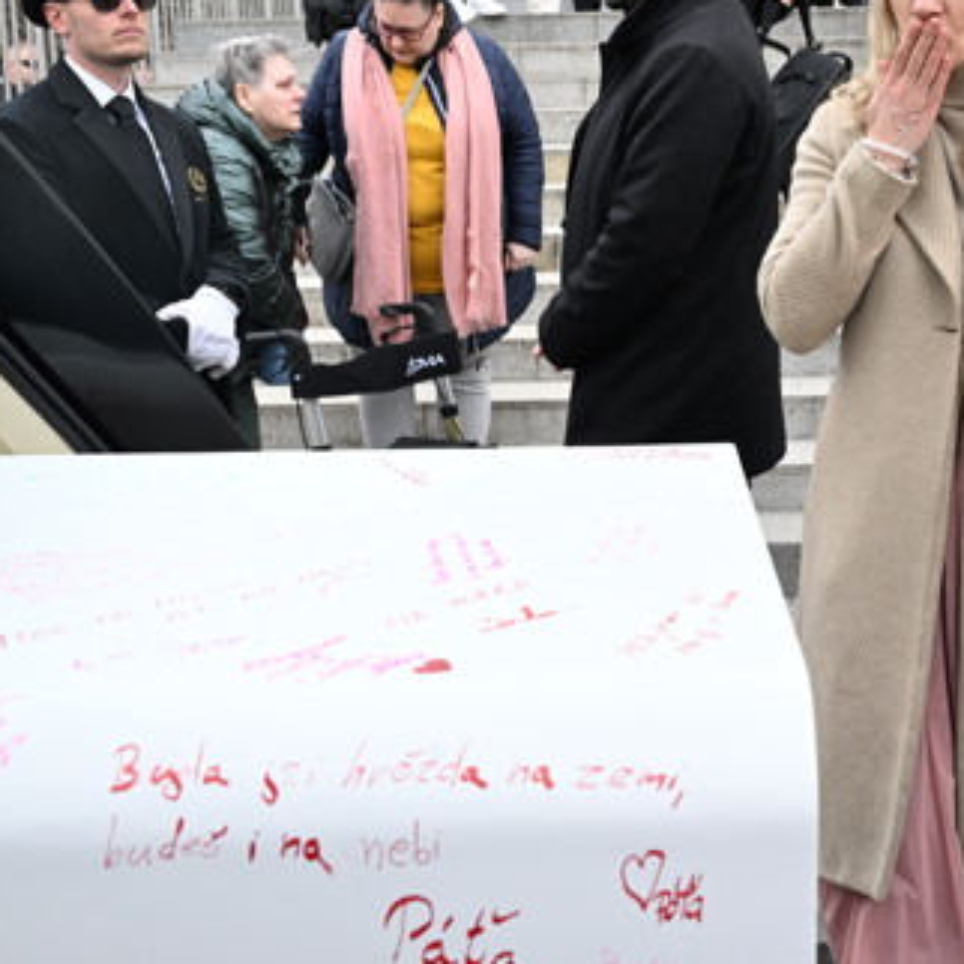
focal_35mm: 51
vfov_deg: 33.2
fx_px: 1607
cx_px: 733
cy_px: 341
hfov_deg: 32.7
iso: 1600
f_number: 7.1
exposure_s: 1/1000
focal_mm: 28
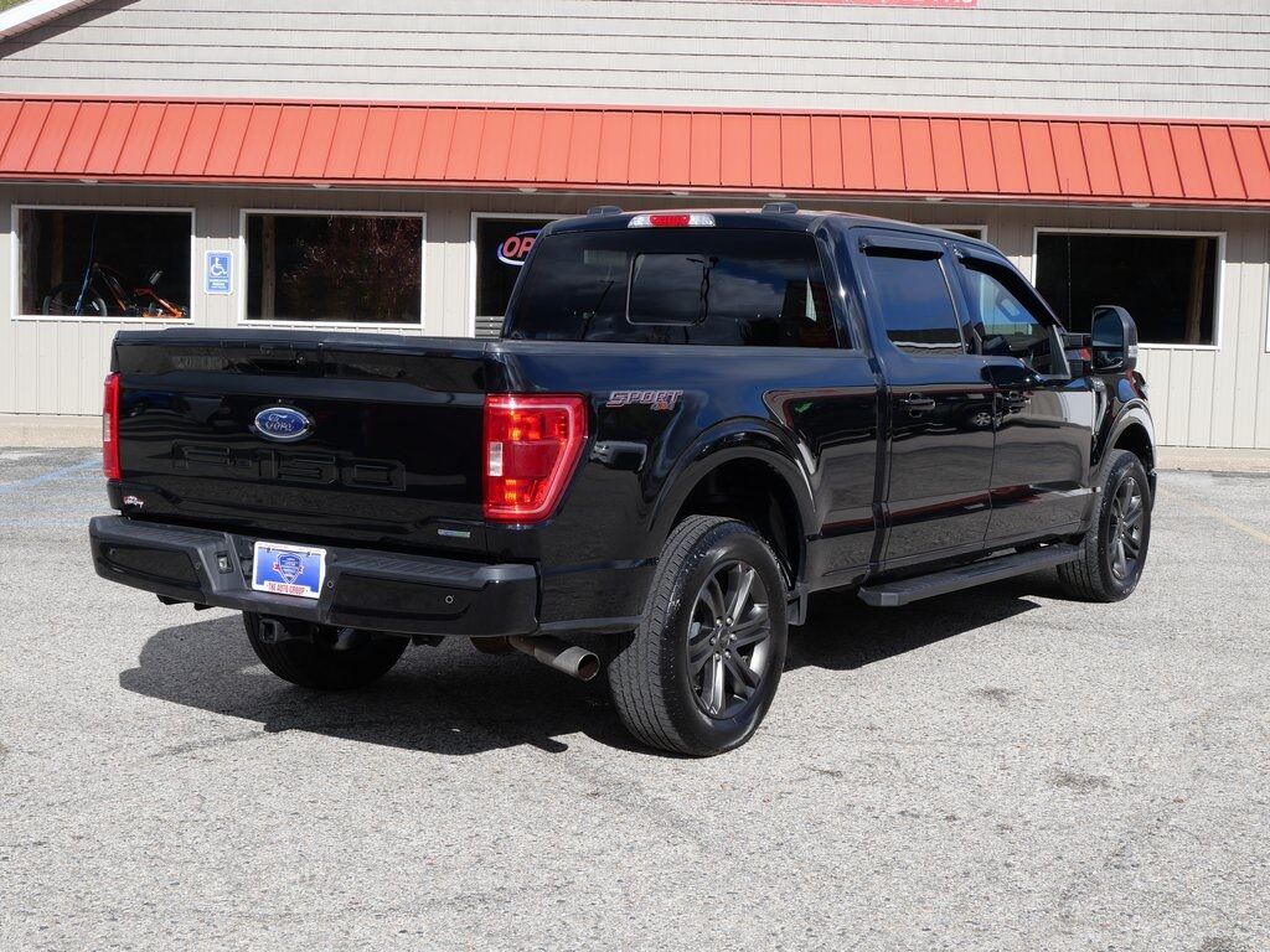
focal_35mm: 48
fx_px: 1761
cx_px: 635
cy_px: 476
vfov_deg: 30.3
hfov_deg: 39.7
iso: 200
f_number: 9
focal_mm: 24
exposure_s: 1/320
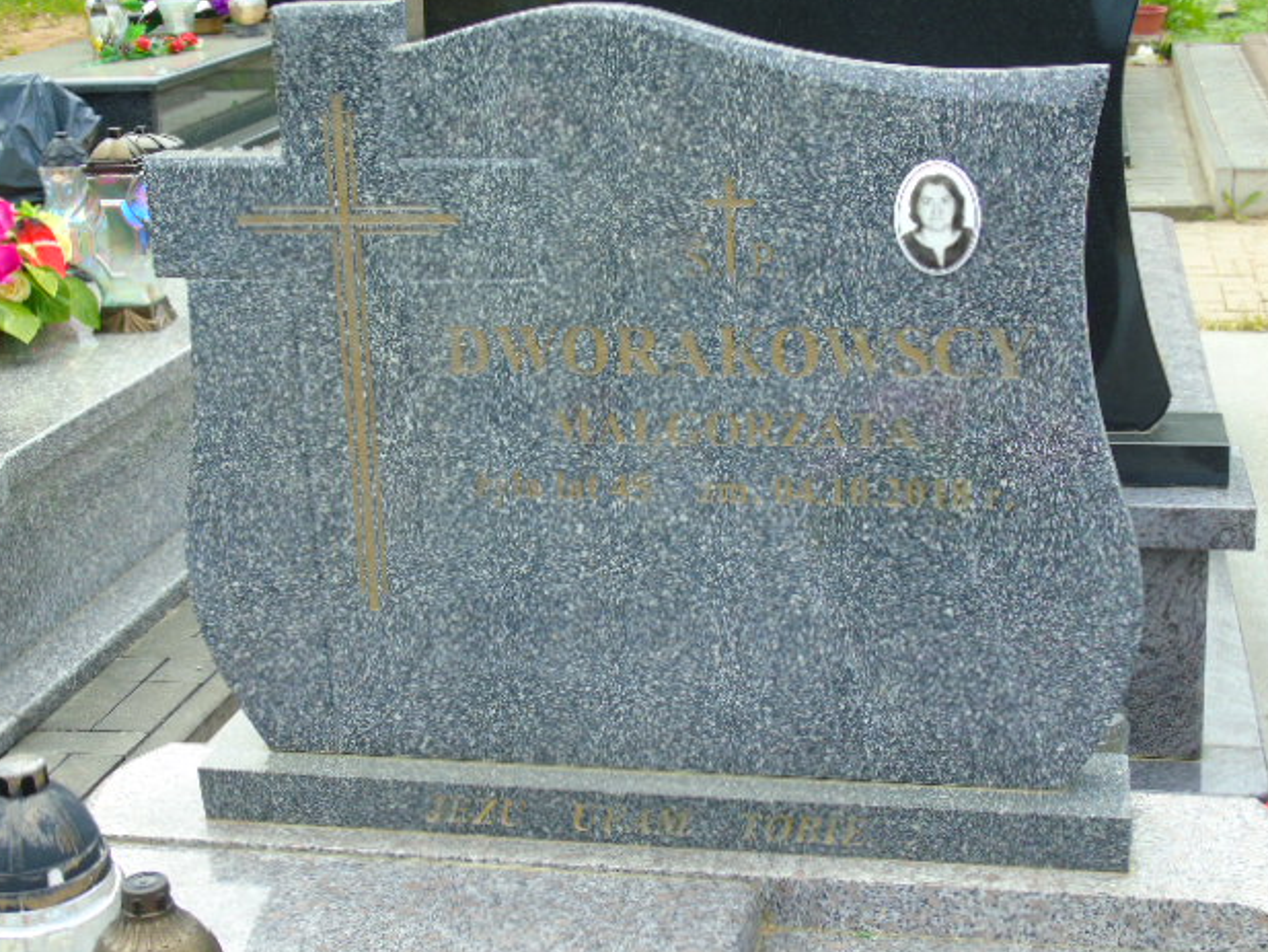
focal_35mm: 56
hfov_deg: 34.3
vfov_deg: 26.1
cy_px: 463
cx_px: 625
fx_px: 2052
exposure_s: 1/160
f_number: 4.3
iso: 80
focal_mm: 9.6
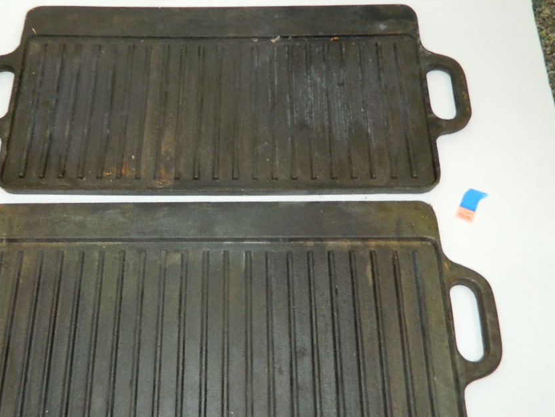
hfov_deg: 43.6
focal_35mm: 43
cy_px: 231
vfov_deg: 33.6
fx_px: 690
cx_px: 219
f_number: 3.3
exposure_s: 1/40
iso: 200
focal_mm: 6.2
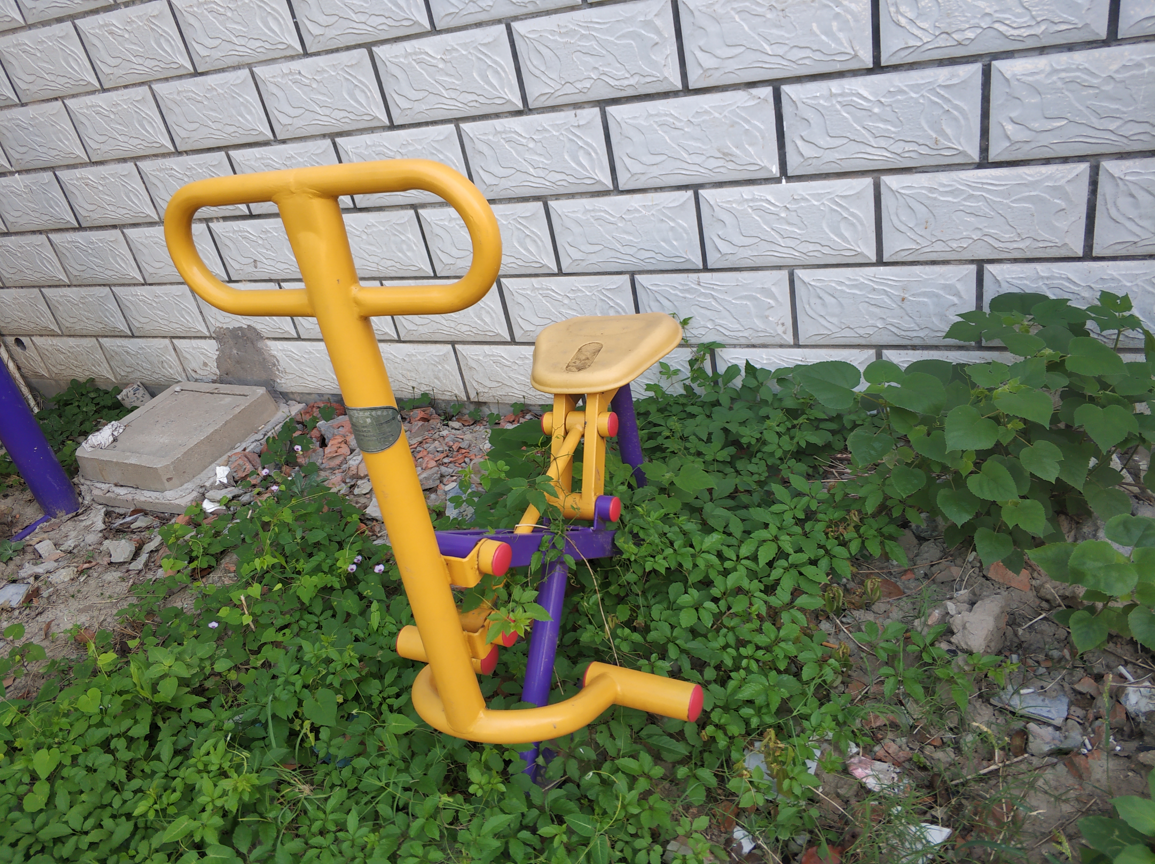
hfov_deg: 65.4
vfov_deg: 51.3
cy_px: 432
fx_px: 900
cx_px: 578
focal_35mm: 27
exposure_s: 1/100
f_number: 1.8
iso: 112
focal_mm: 3.82
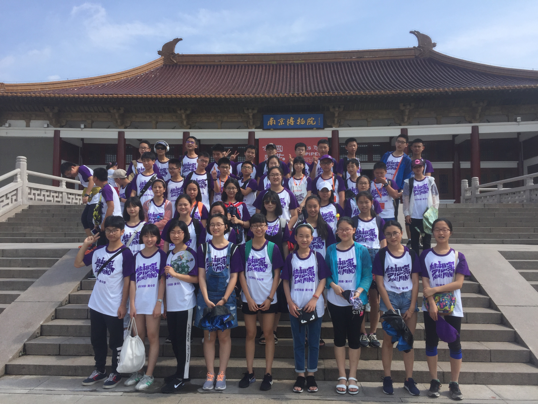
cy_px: 202
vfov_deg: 48.2
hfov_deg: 61.7
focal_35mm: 29
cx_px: 269
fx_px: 451
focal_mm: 4.15
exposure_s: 1/1522
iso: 32
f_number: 2.2
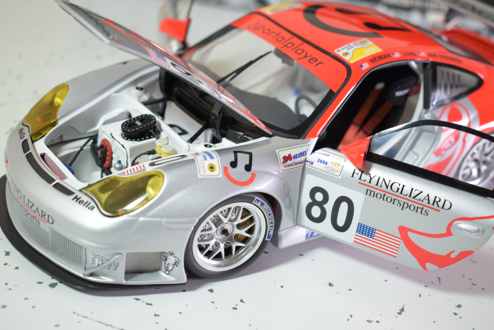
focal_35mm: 60
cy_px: 165
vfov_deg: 22.6
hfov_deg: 33.4
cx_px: 247
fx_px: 823
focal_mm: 40
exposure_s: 1/60
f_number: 4.8
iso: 800
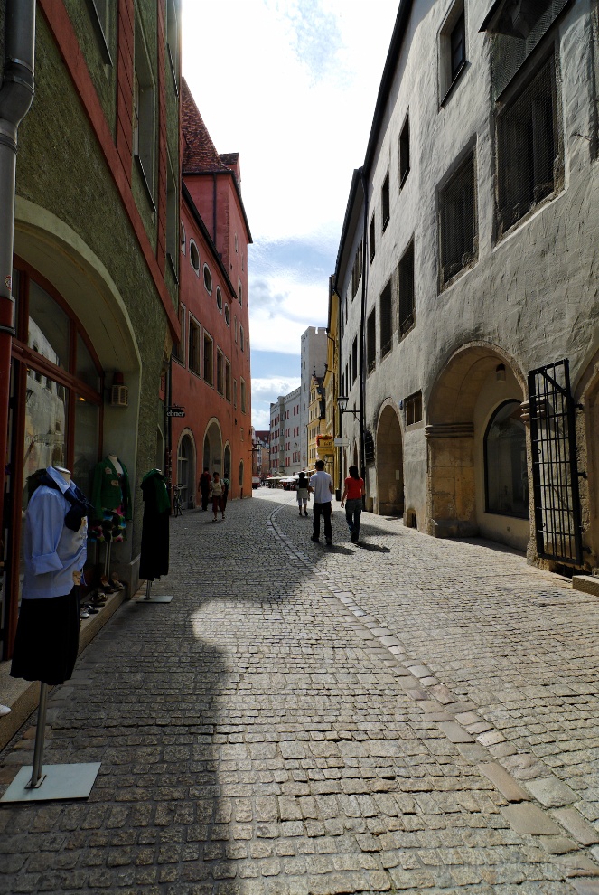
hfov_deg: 67.6
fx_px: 448
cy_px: 448
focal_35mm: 18
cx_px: 300
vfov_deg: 89.9
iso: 100
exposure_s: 1/320
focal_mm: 12
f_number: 8
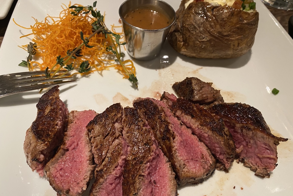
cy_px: 106
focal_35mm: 28
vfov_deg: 46.4
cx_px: 145
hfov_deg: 65.5
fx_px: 228
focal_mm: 4.25
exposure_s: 1/50
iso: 200
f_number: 1.8
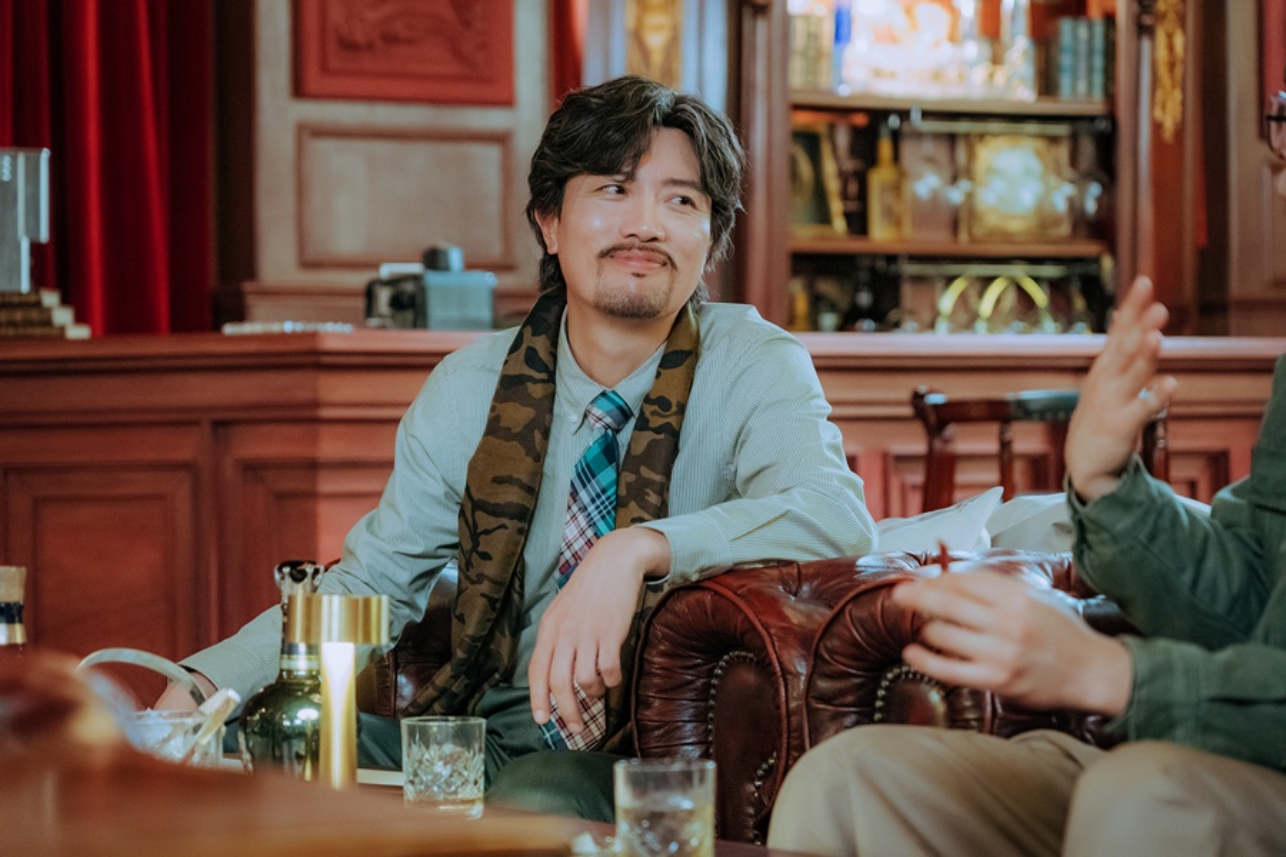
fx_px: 3751
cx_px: 643
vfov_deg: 13.0
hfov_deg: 19.5
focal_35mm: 105
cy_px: 428
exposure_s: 1/100
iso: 6400
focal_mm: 105
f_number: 4
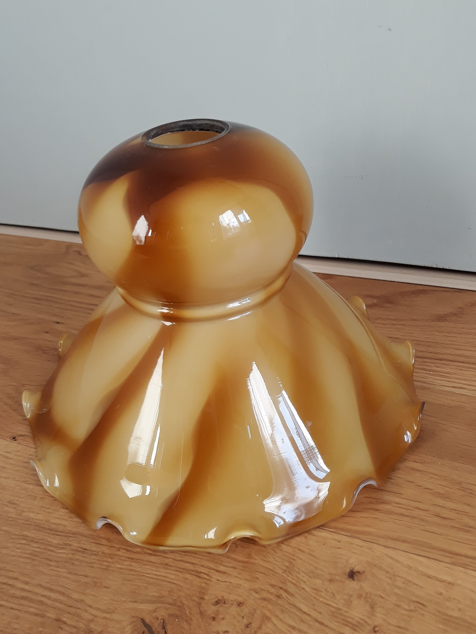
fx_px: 568
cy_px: 324
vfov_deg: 58.3
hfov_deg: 45.4
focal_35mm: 31
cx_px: 222
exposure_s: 1/50
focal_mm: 3.71
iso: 64
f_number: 1.7
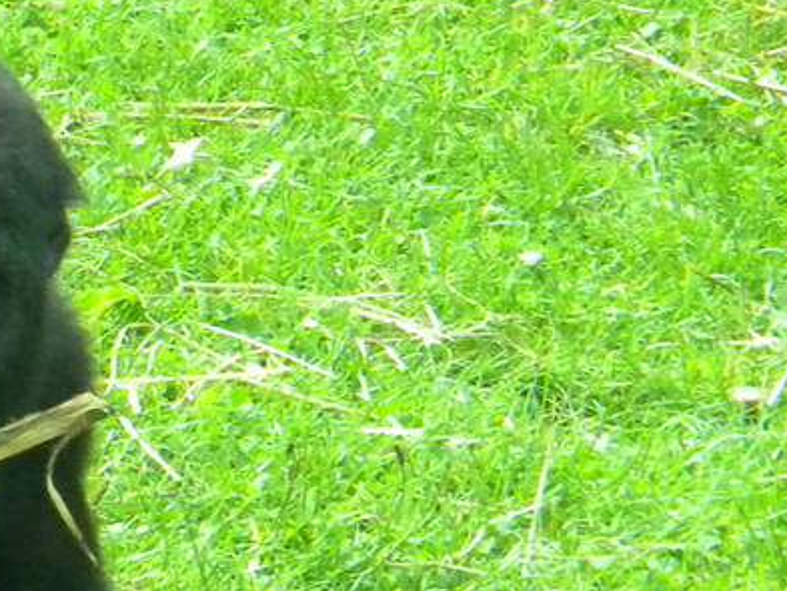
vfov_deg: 2.5
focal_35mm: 602
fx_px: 13691
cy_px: 515
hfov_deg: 3.3
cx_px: 136
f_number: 5
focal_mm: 26.8
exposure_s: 1/509
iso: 400
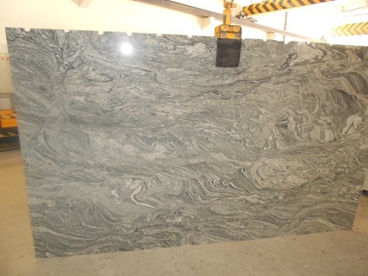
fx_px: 276
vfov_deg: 53.1
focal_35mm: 26
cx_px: 184
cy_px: 138
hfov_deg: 67.3
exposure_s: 1/25
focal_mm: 4.6
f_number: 3.2
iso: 400
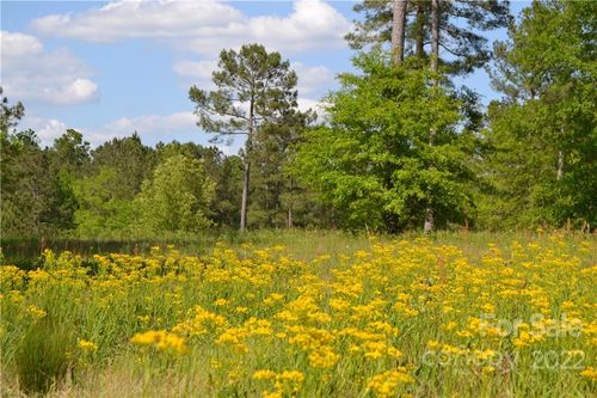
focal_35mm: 75
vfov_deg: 18.2
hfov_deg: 27.0
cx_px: 298
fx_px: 1243
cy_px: 199
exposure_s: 1/250
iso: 100
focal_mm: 50
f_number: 8
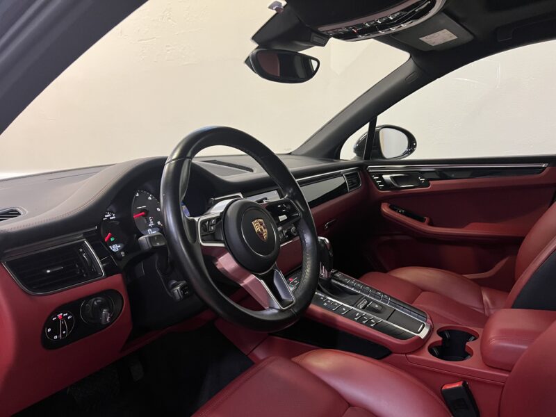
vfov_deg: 53.1
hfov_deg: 67.3
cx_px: 278
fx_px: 418
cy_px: 208
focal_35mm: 26
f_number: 1.5
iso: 500
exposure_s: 1/50
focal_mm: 5.7
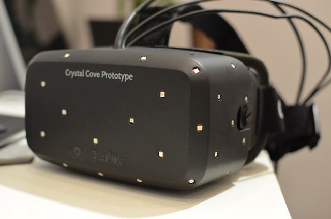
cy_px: 110
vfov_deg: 25.6
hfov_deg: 37.9
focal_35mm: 52
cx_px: 166
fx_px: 482
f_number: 3.2
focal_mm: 35
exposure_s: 1/40
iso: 800
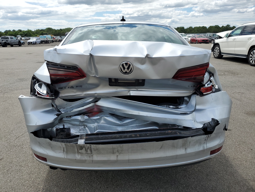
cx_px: 128
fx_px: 192
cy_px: 96
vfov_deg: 53.1
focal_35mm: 26
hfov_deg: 67.3
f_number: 1.5
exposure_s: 1/3333
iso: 50
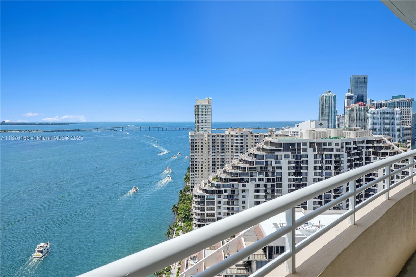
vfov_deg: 43.6
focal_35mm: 30
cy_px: 138
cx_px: 208
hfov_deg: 61.9
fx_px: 347
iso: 250
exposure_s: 1/500
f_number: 10
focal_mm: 20
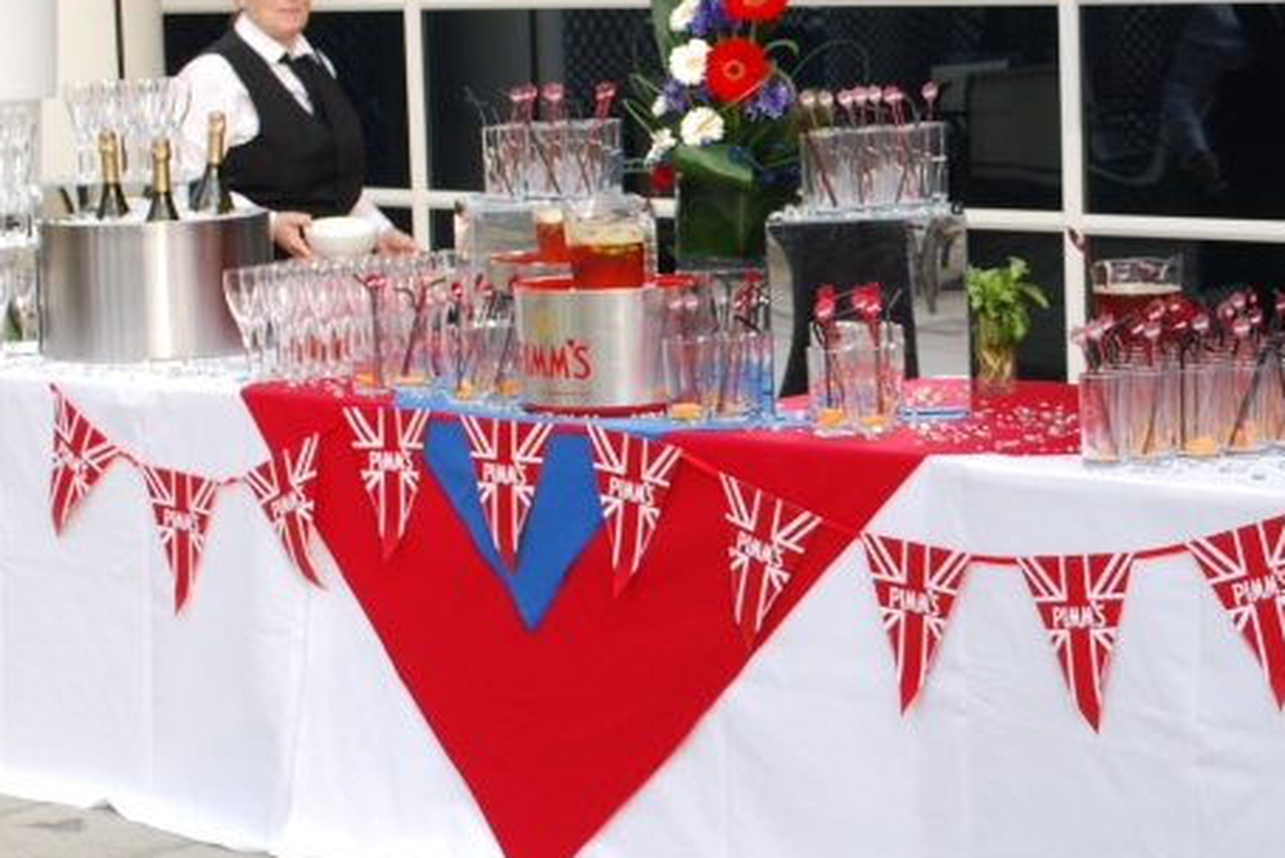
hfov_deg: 18.7
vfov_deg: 12.7
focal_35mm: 108
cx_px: 1079
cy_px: 301
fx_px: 3857
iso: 200
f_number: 5.6
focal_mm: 32
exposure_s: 1/125
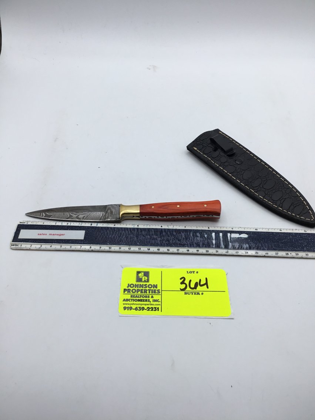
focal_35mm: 31
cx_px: 158
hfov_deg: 45.4
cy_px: 210
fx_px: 376
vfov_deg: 58.4
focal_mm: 3.3
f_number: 2.4
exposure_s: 1/126
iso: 25
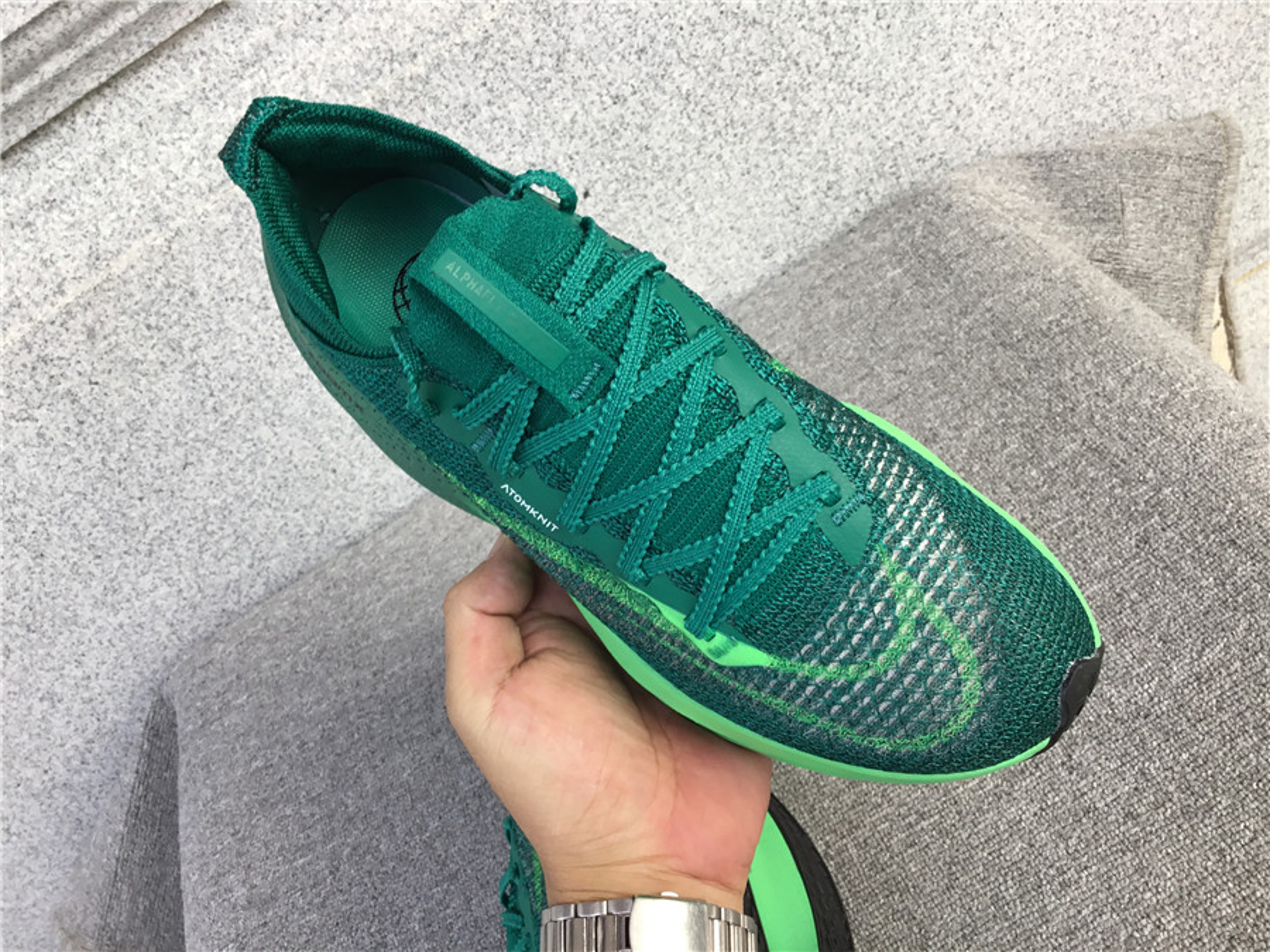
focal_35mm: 31
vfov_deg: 45.4
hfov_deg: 58.4
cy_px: 476
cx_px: 635
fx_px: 1137
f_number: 2.4
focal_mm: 3.3
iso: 25
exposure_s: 1/121
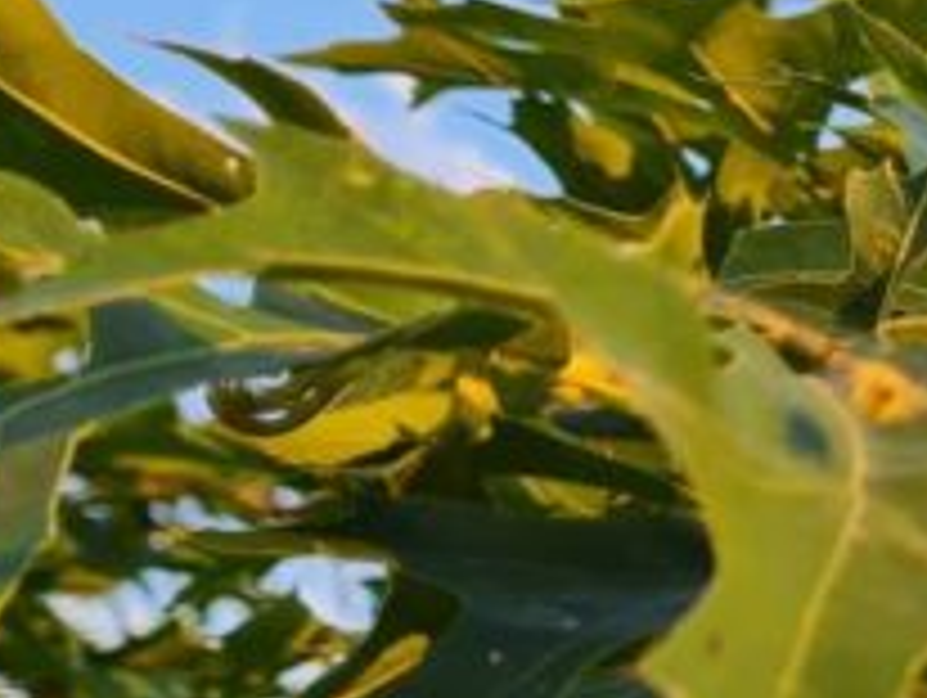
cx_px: 1660
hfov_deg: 13.7
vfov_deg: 11.4
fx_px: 3459
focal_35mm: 129
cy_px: 666
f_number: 1.8
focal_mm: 5.4
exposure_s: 1/286
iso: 50
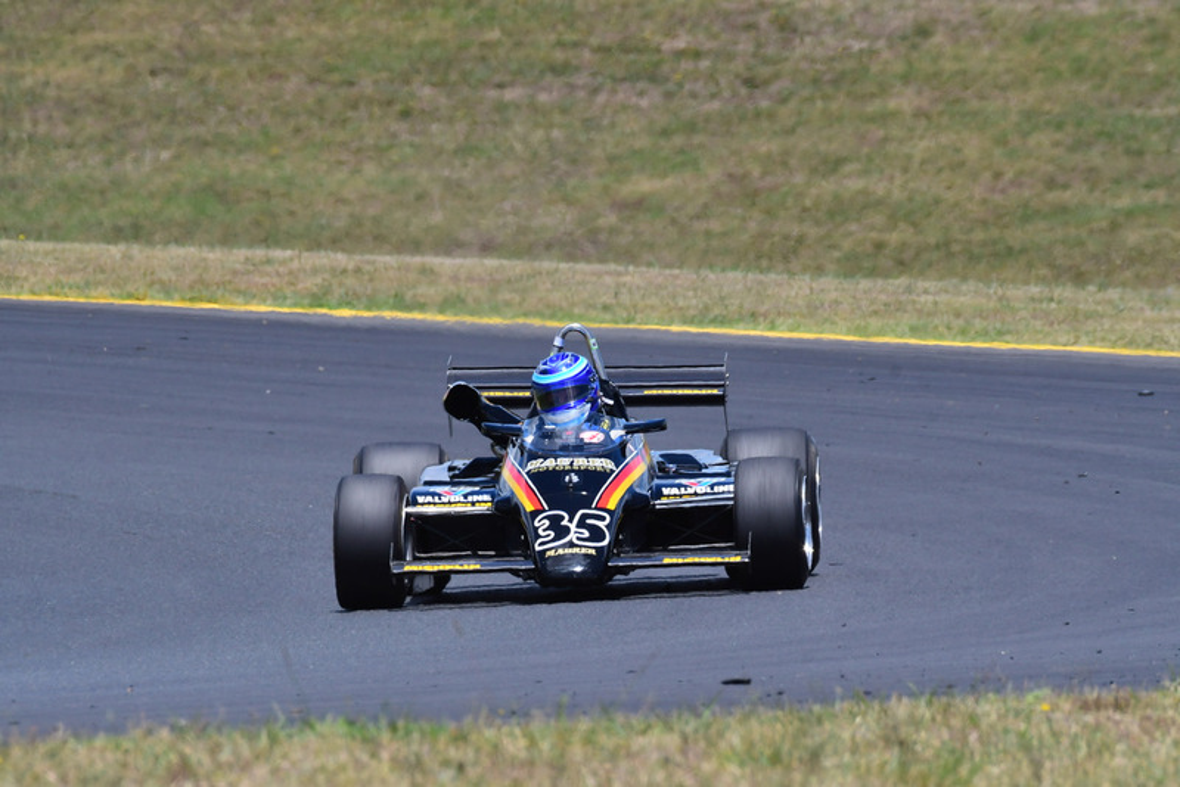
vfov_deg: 2.0
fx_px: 22624
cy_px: 394
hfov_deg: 3.0
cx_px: 590
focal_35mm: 690
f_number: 11
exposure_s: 1/640
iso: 400
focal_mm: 460
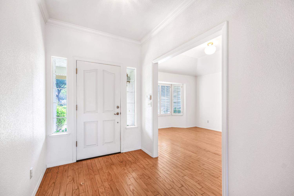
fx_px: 131
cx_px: 147
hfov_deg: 96.8
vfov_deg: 73.7
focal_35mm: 16
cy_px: 98
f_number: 4
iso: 400
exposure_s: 1/50
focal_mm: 16
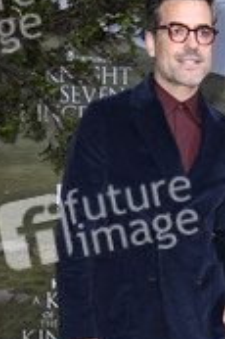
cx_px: 155
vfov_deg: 19.2
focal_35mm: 104
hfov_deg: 13.1
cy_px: 321
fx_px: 977
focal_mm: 45
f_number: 5.6
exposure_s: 1/250
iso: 640
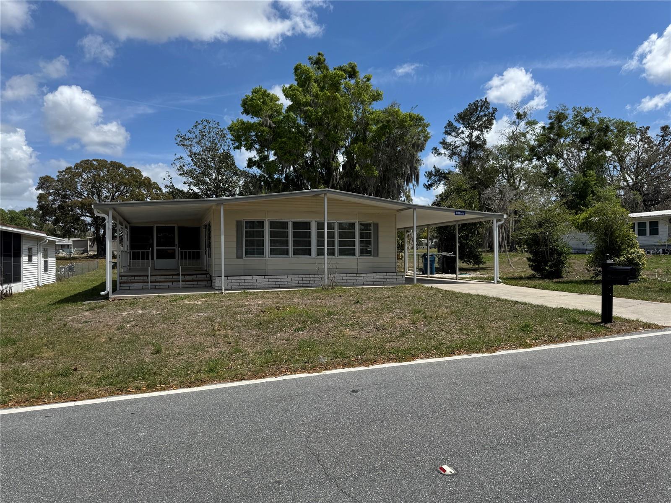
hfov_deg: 71.6
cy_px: 252
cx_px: 336
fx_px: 465
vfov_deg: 56.8
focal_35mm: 24
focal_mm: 6.76
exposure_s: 1/5348
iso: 80
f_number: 1.78
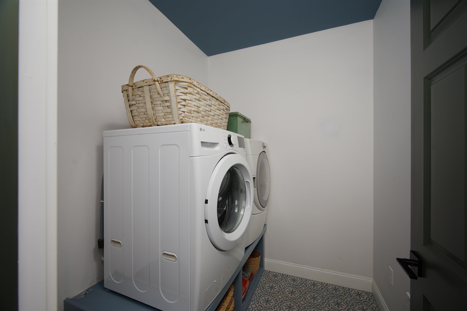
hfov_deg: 100.4
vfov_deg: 77.3
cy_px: 156
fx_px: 195
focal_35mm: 15
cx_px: 234
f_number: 7.1
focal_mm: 15
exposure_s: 1/3.33
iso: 400
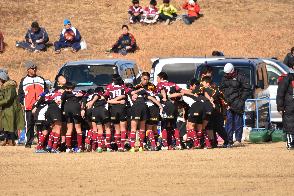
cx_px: 147
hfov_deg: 3.7
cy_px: 98
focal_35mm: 555
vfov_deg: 2.5
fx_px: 4536
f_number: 6.3
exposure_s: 1/2000
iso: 450
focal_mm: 370
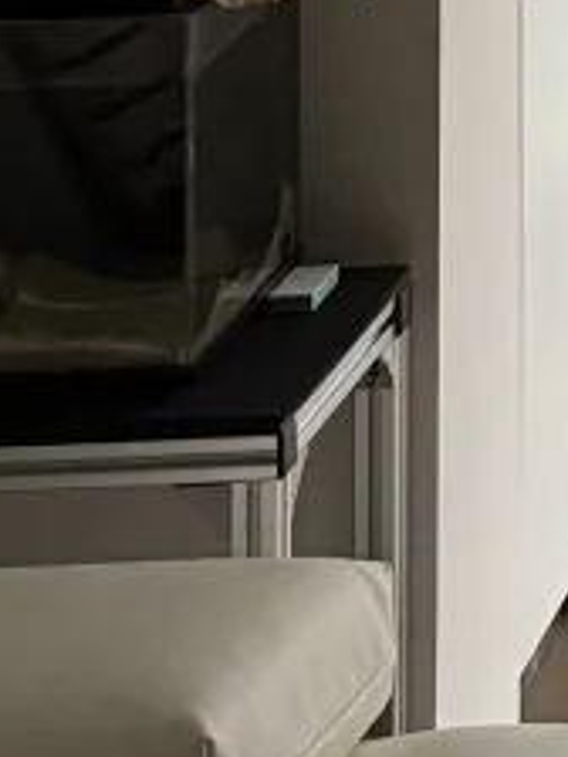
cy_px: -1010
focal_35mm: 167
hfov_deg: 7.6
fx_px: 3654
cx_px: 1799
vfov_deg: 10.4
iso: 200
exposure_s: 1/60
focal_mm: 5.96
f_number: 1.6
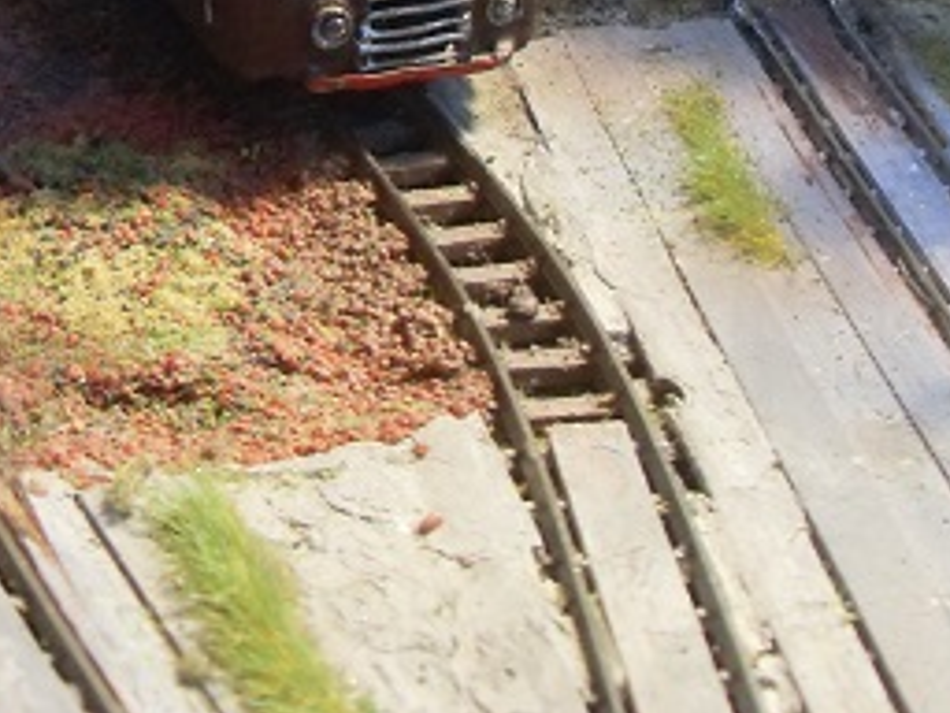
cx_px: 653
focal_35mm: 97
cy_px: -134
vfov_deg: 14.8
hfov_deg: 20.1
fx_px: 2662
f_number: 2.8
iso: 200
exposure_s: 1/6
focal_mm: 6.3
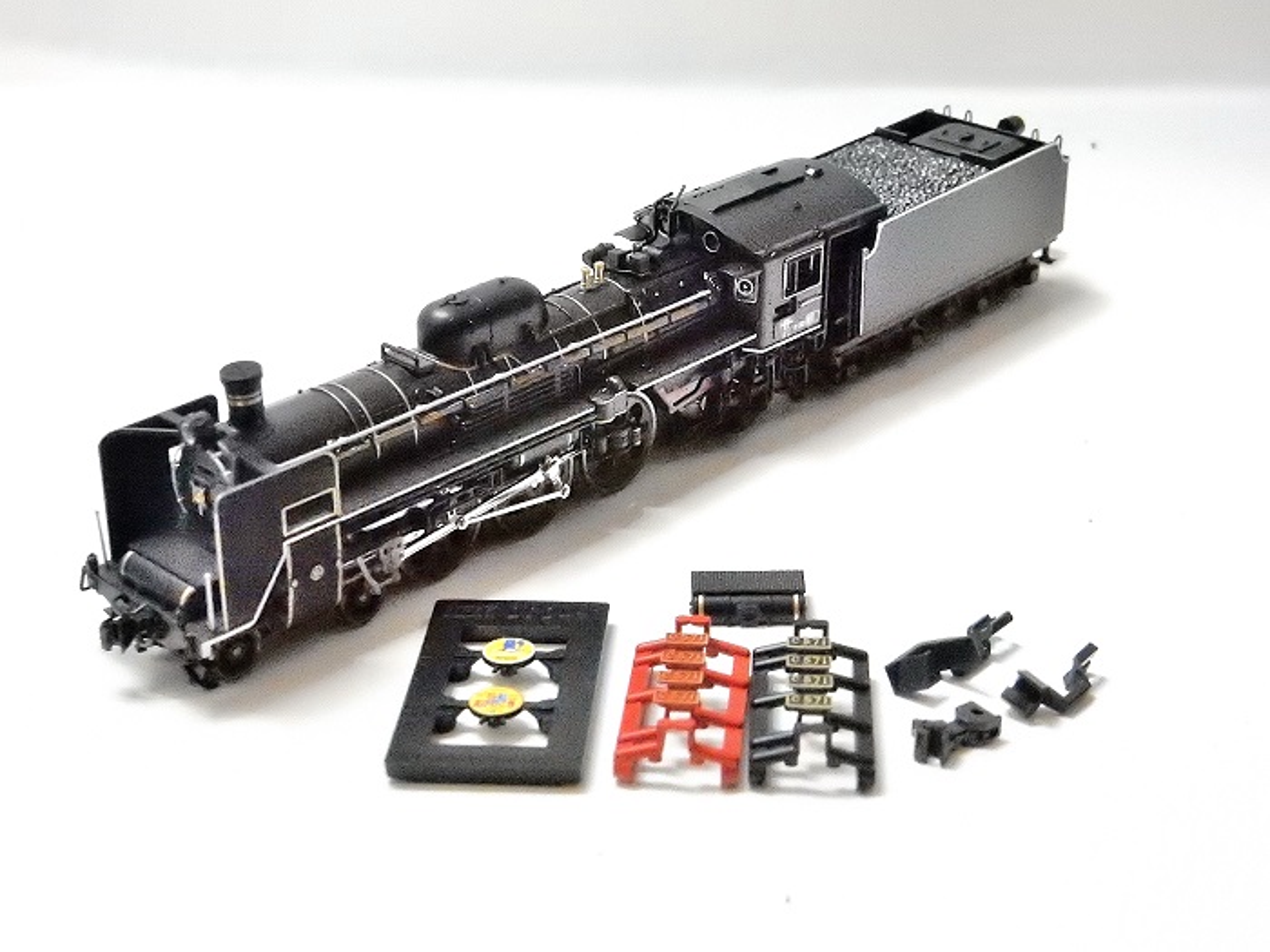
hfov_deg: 32.2
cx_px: 635
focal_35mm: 60
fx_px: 2201
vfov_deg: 24.4
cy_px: 476
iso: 3200
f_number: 4.5
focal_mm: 10.7
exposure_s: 1/60
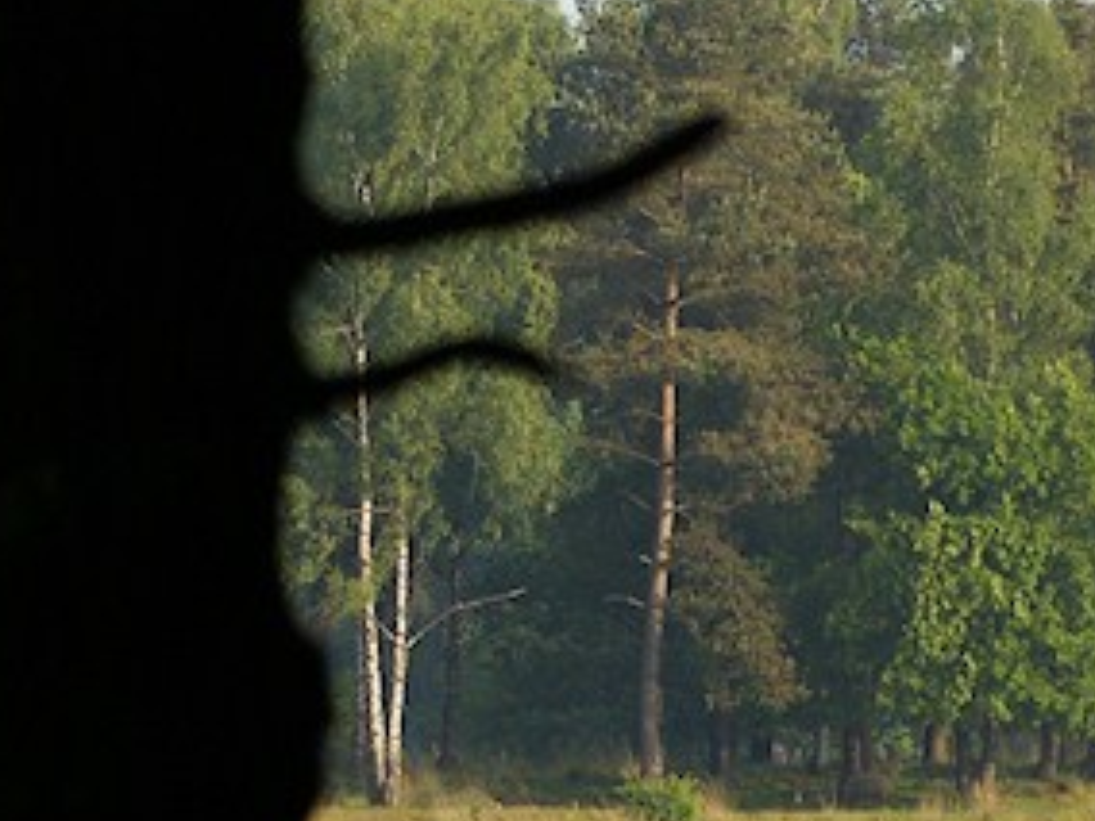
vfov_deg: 2.3
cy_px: 1000
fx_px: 20087
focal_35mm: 635
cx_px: 999
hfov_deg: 3.1
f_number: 4.5
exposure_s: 1/1000
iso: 200
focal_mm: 100
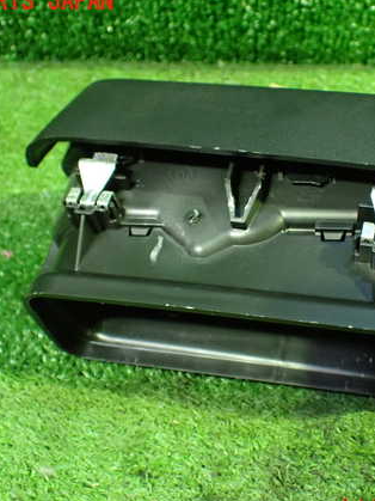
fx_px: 621
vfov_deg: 43.9
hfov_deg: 33.2
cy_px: 256
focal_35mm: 43
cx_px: 254
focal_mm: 5.4
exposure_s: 1/30
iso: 1000
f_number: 2.3
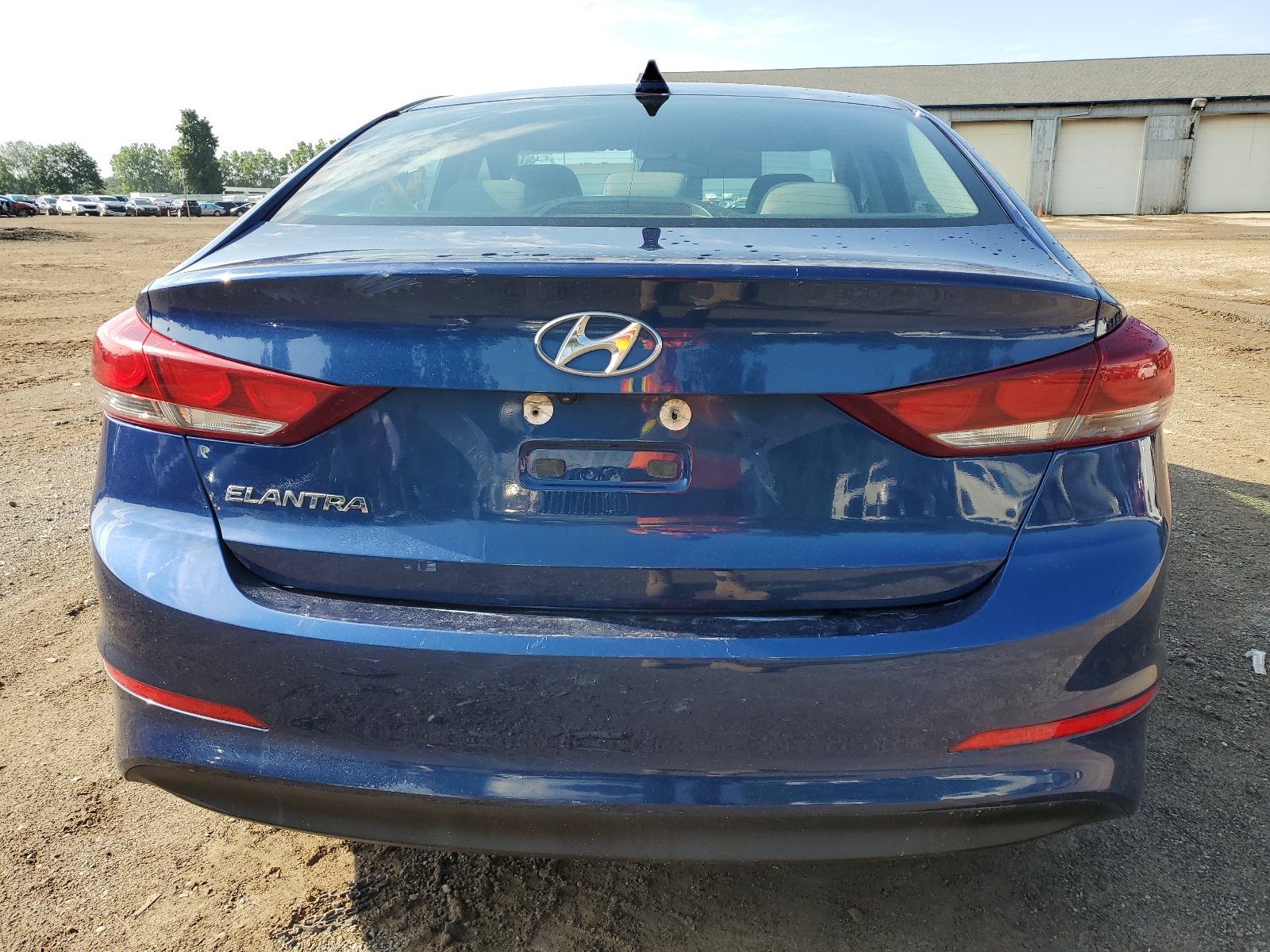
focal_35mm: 26
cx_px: 635
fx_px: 954
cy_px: 476
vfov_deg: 53.1
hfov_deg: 67.3
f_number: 1.5
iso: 50
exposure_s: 1/1250
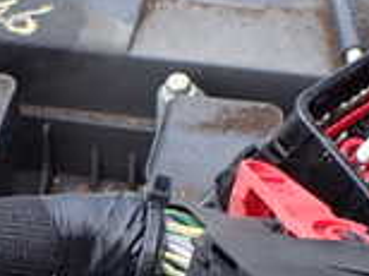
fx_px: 1245
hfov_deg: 16.7
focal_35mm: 117
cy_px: 204
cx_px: 79
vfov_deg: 12.6
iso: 100
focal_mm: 5.4
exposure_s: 1/125
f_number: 3.2
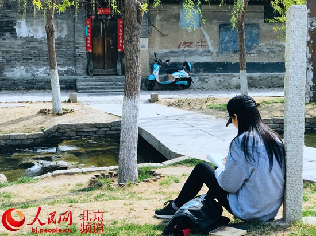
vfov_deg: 25.6
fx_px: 520
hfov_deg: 33.8
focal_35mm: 57
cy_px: 118
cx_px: 158
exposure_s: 1/447
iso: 20
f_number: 2.8
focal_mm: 6.6
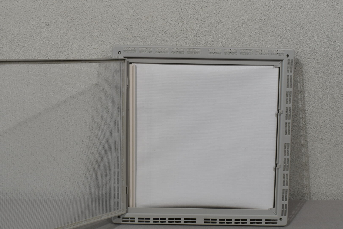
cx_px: 156
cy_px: 125
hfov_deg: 36.3
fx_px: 522
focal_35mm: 55
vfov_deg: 24.7
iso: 200
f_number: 5.6
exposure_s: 1/125
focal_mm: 23
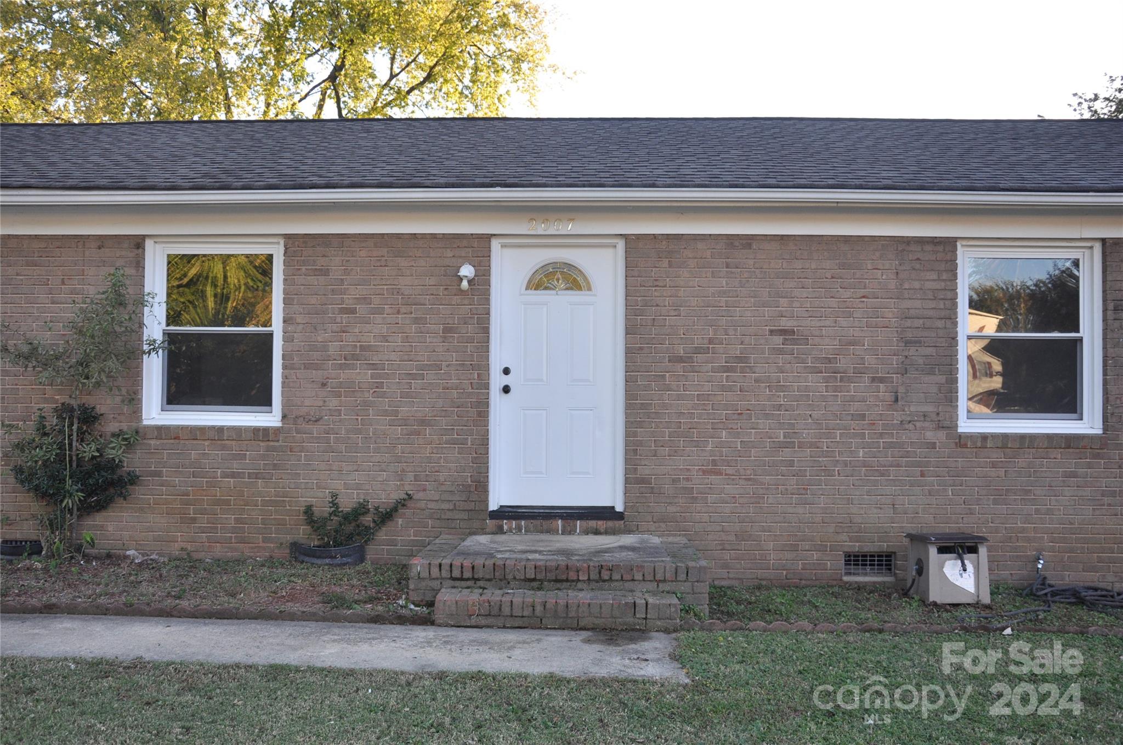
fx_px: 981
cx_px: 562
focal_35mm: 32
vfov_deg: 41.6
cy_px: 372
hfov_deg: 59.6
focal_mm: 21
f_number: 5.6
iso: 400
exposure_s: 1/125
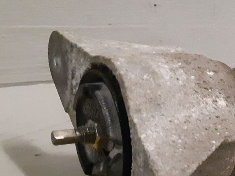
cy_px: 145
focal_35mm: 80
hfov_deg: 20.9
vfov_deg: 18.2
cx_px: 348
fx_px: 543
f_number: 1.7
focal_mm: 3.93
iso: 800
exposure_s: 1/232
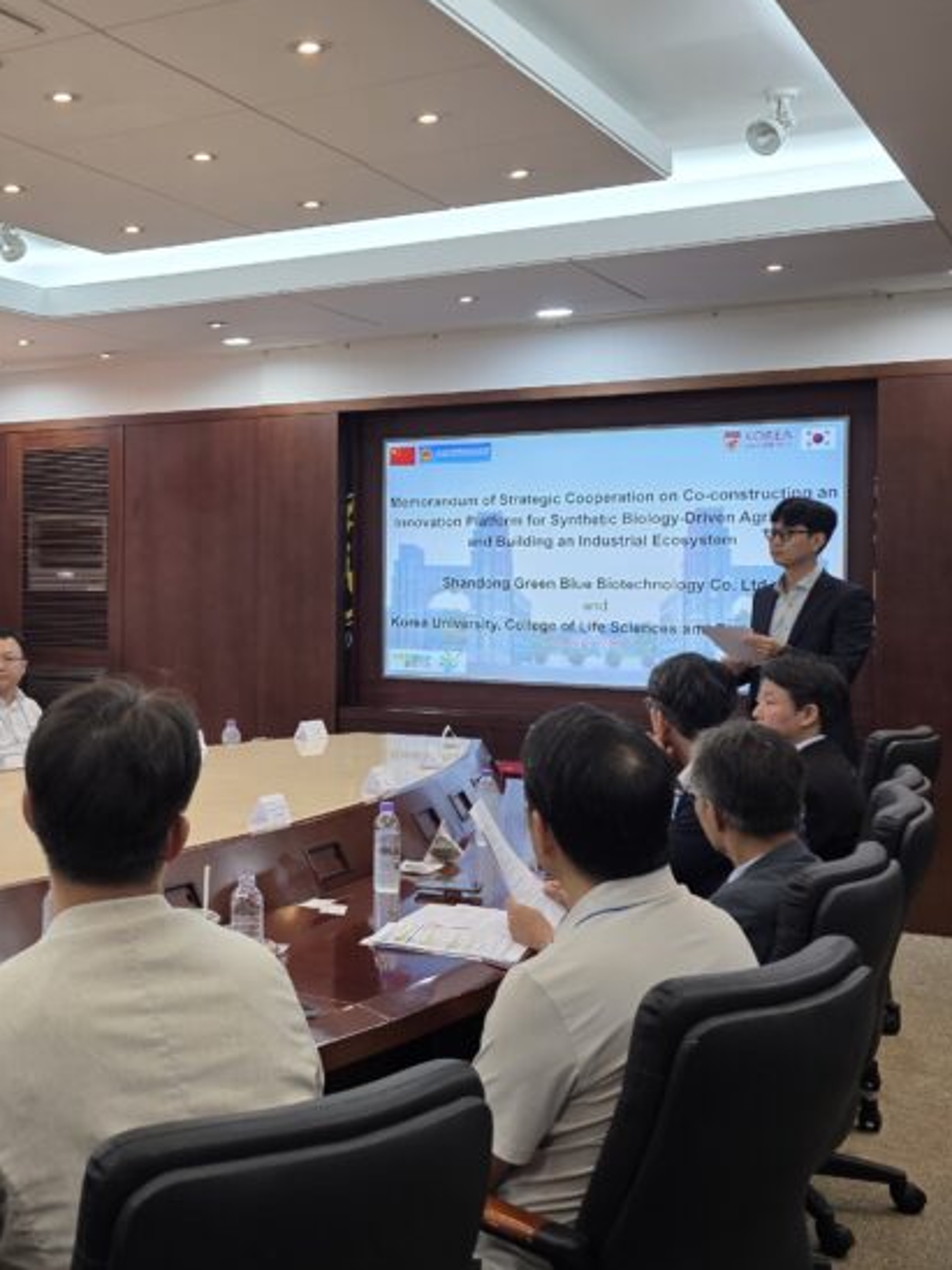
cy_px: 610
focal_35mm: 43
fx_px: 1577
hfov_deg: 32.1
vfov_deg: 43.8
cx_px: 109
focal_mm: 6.3
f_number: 1.7
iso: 100
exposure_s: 1/120
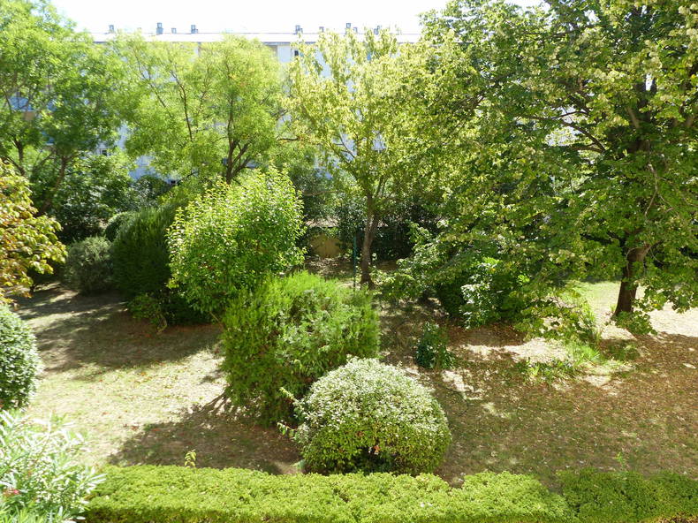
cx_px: 349
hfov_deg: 61.7
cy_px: 262
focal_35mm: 29
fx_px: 585
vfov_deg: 48.2
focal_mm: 5.2
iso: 100
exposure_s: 1/200
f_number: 4
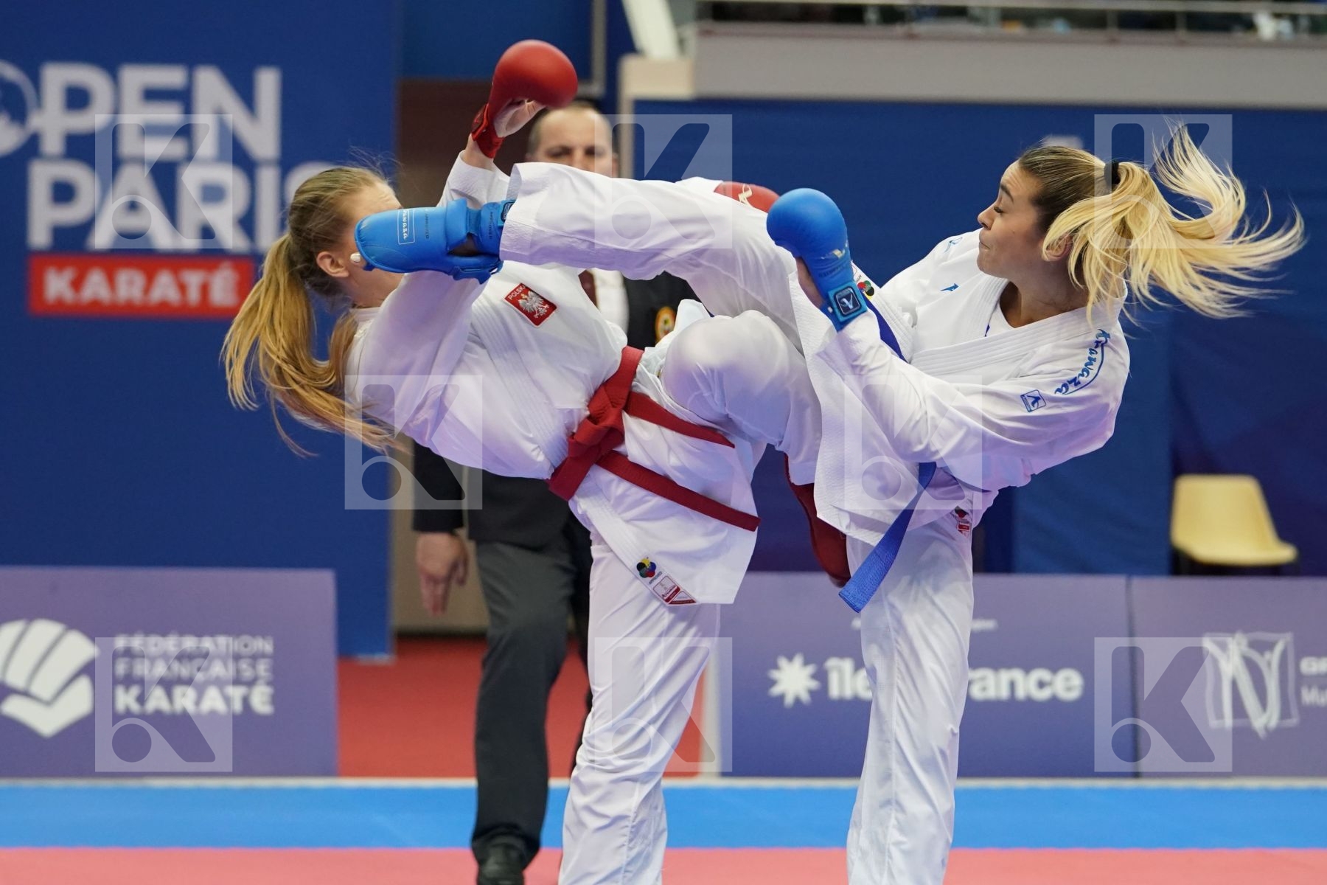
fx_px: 5418
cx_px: 664
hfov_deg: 14.0
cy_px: 442
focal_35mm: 147
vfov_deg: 9.3
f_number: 2.8
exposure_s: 1/1000
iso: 3200
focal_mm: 98
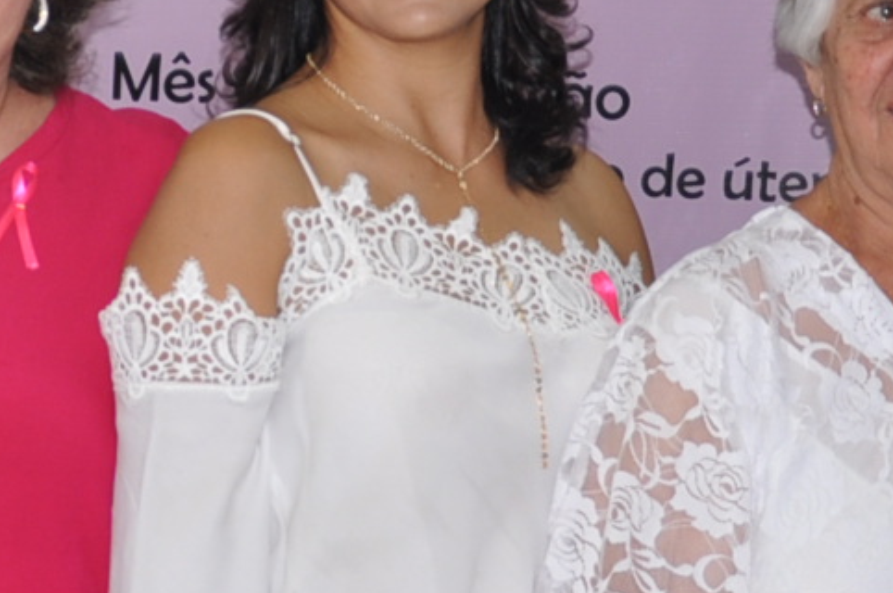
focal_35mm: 160
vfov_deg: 8.5
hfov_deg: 12.8
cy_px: 541
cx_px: 335
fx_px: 3964
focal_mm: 24
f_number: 3.8
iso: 200
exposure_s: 1/60
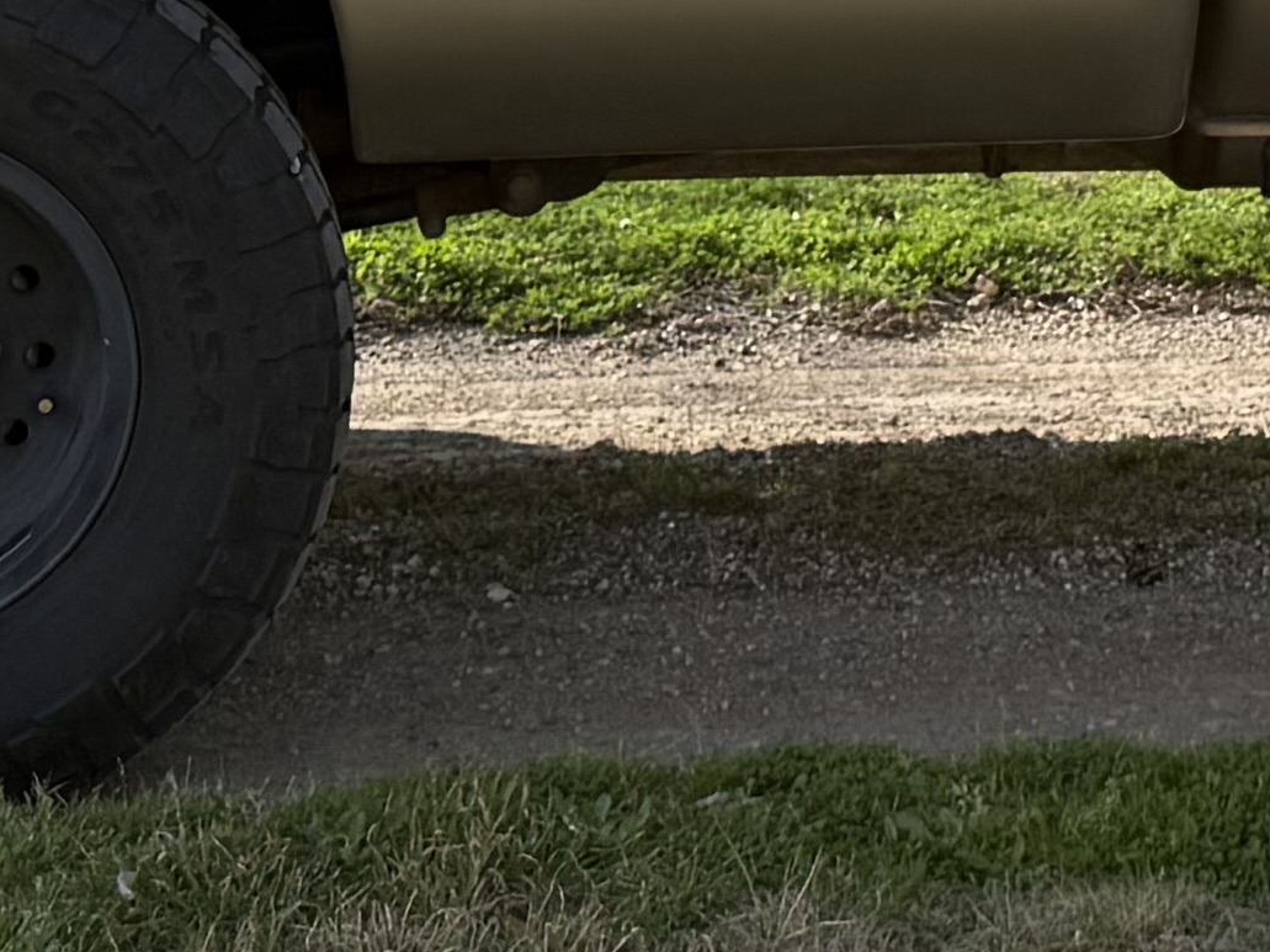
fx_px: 4879
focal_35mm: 133
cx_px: 1101
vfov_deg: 10.6
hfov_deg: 14.7
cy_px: -601
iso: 80
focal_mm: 6.76
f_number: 1.78
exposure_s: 1/5714
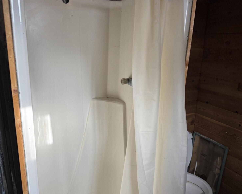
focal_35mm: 32
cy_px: 113
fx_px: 229
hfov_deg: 55.7
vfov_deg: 45.6
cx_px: 120
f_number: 1.78
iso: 200
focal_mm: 6.76
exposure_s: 1/63
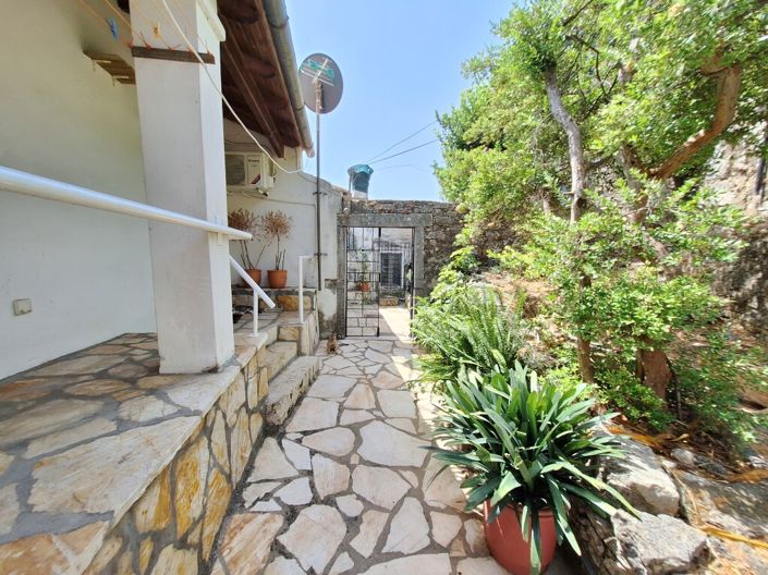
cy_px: 288
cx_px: 384
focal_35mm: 13
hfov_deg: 106.2
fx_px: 288
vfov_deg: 89.9
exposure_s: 1/782
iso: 40
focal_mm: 1.74
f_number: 2.2
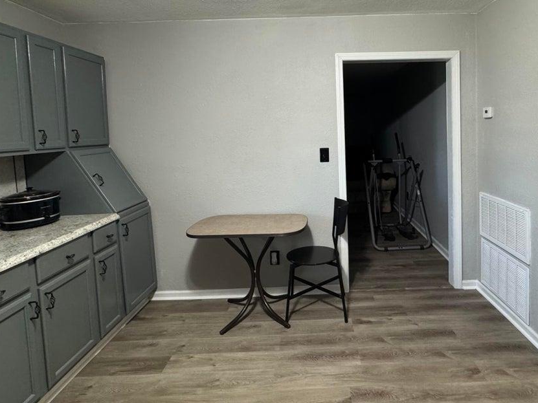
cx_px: 320
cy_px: 155
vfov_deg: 58.2
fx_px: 357
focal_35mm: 23
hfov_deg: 73.2
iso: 400
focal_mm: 2.22
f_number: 2.2
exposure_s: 1/60
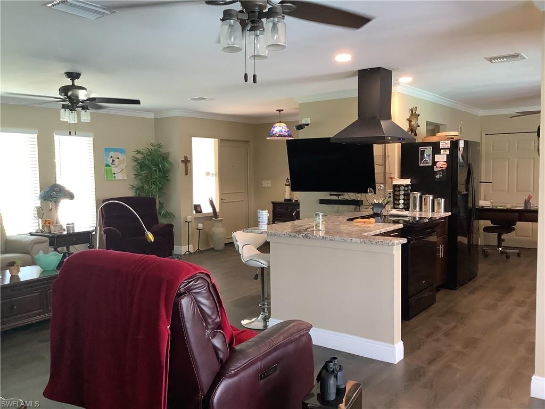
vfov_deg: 45.4
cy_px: 204
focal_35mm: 31
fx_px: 488
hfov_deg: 58.4
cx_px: 272
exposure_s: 1/60
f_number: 2.4
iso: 160
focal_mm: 3.3
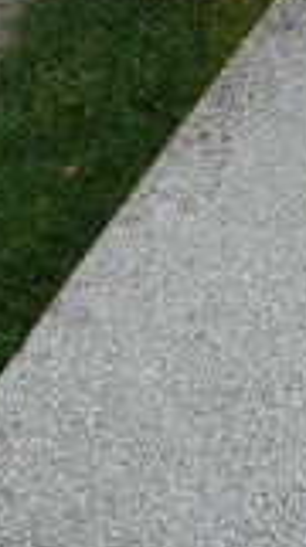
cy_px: 275
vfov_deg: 18.8
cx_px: 371
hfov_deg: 10.4
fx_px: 1652
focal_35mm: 114
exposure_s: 1/125
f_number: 4
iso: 100
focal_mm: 7.4
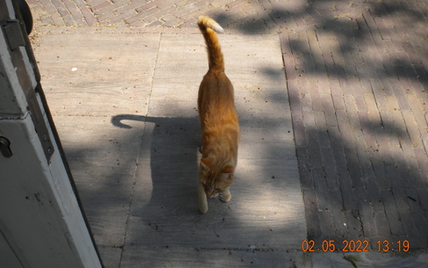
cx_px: 218
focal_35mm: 38
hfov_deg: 51.5
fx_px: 443
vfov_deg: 33.5
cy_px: 116
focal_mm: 6.3
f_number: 4.6
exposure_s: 1/516
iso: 80
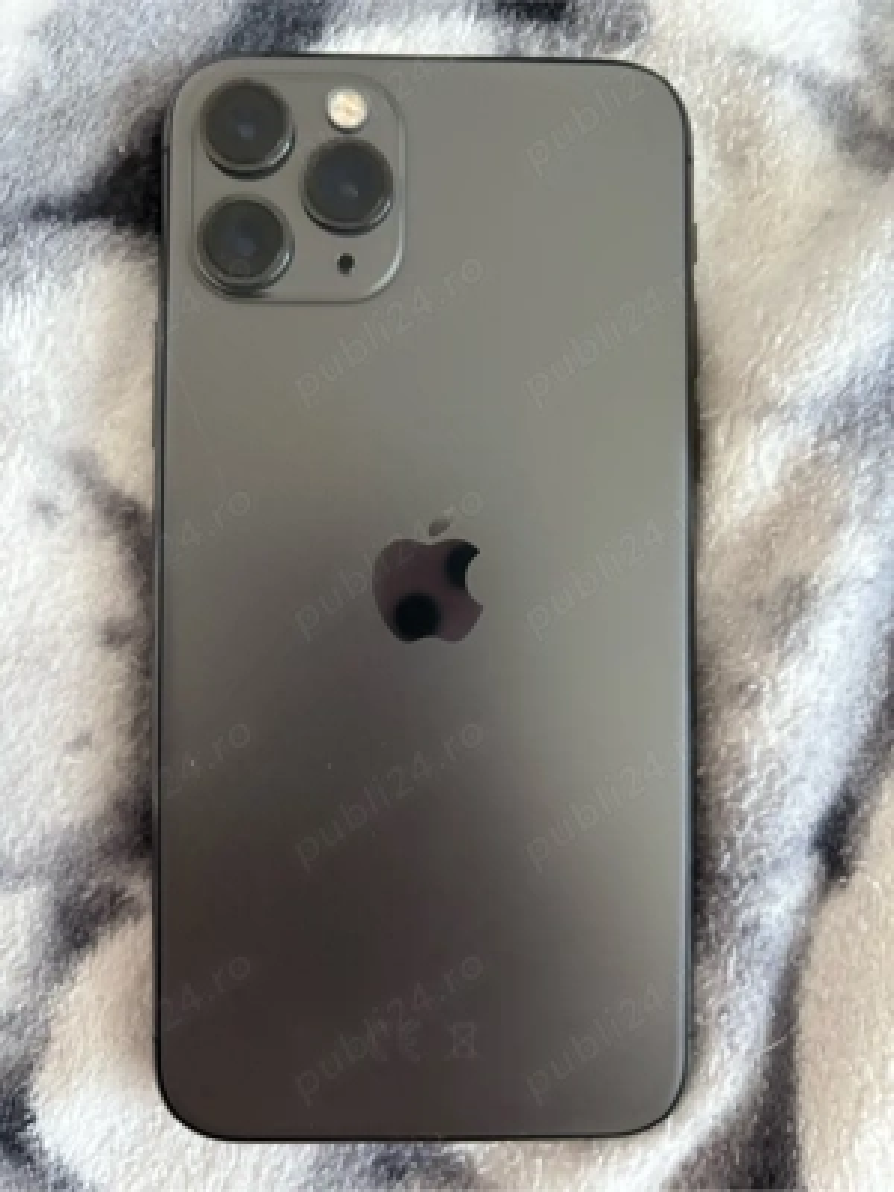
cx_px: 447
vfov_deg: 67.3
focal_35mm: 26
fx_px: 895
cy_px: 596
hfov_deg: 53.1
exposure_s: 1/60
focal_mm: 5.96
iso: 500
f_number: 1.6
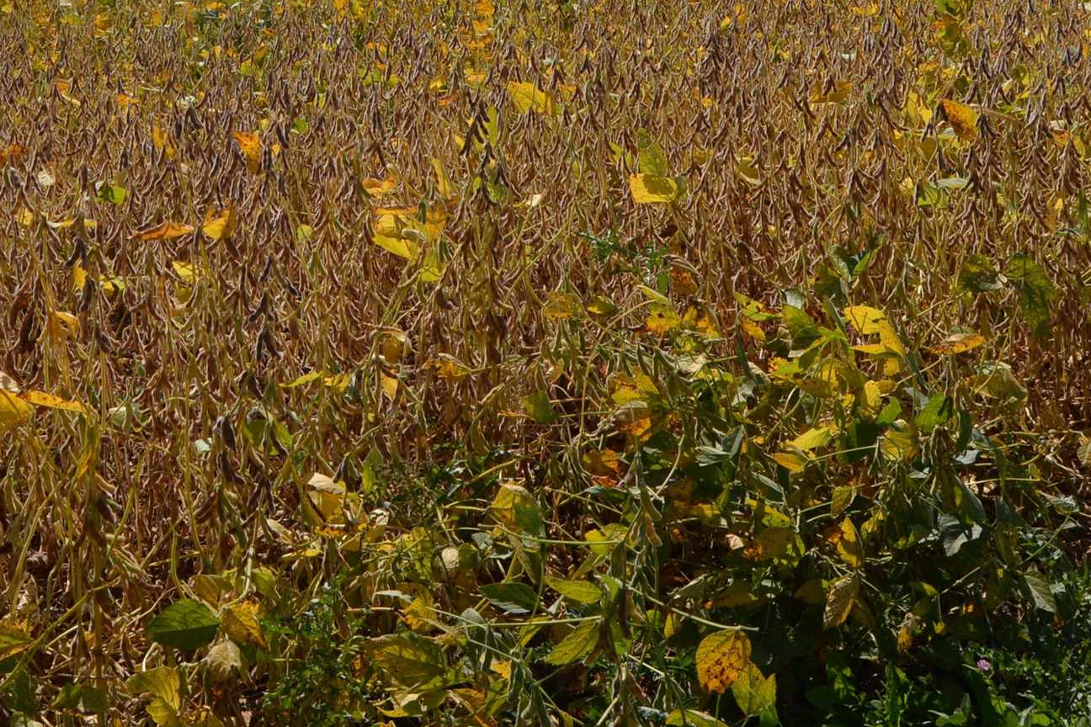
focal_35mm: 64
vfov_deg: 20.0
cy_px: -127
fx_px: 1939
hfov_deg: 30.8
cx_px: 263
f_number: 10
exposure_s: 1/400
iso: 100
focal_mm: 18
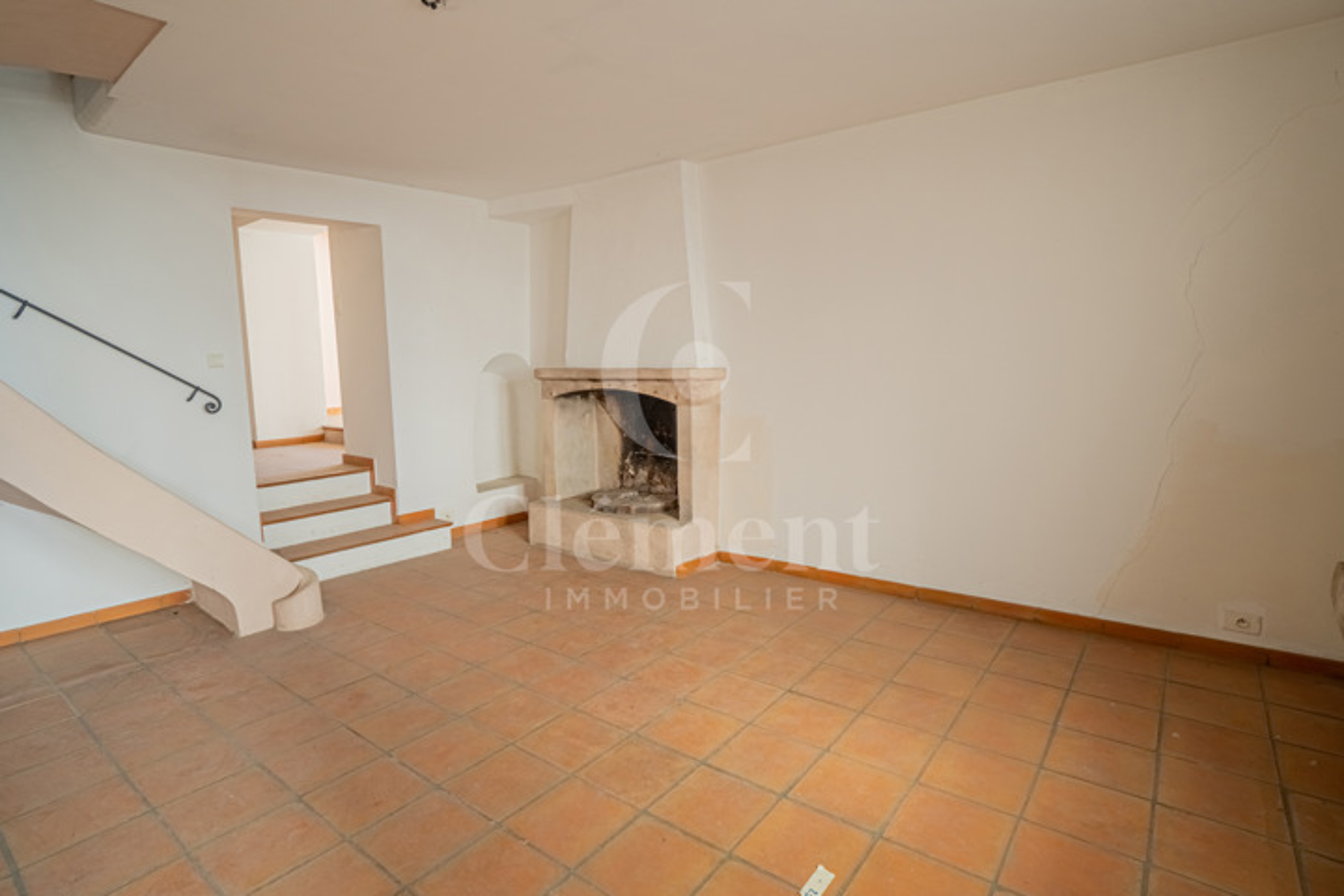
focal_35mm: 18
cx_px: 672
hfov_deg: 90.0
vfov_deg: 67.4
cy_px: 448
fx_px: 672
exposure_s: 1/400
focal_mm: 12
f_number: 9
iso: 500
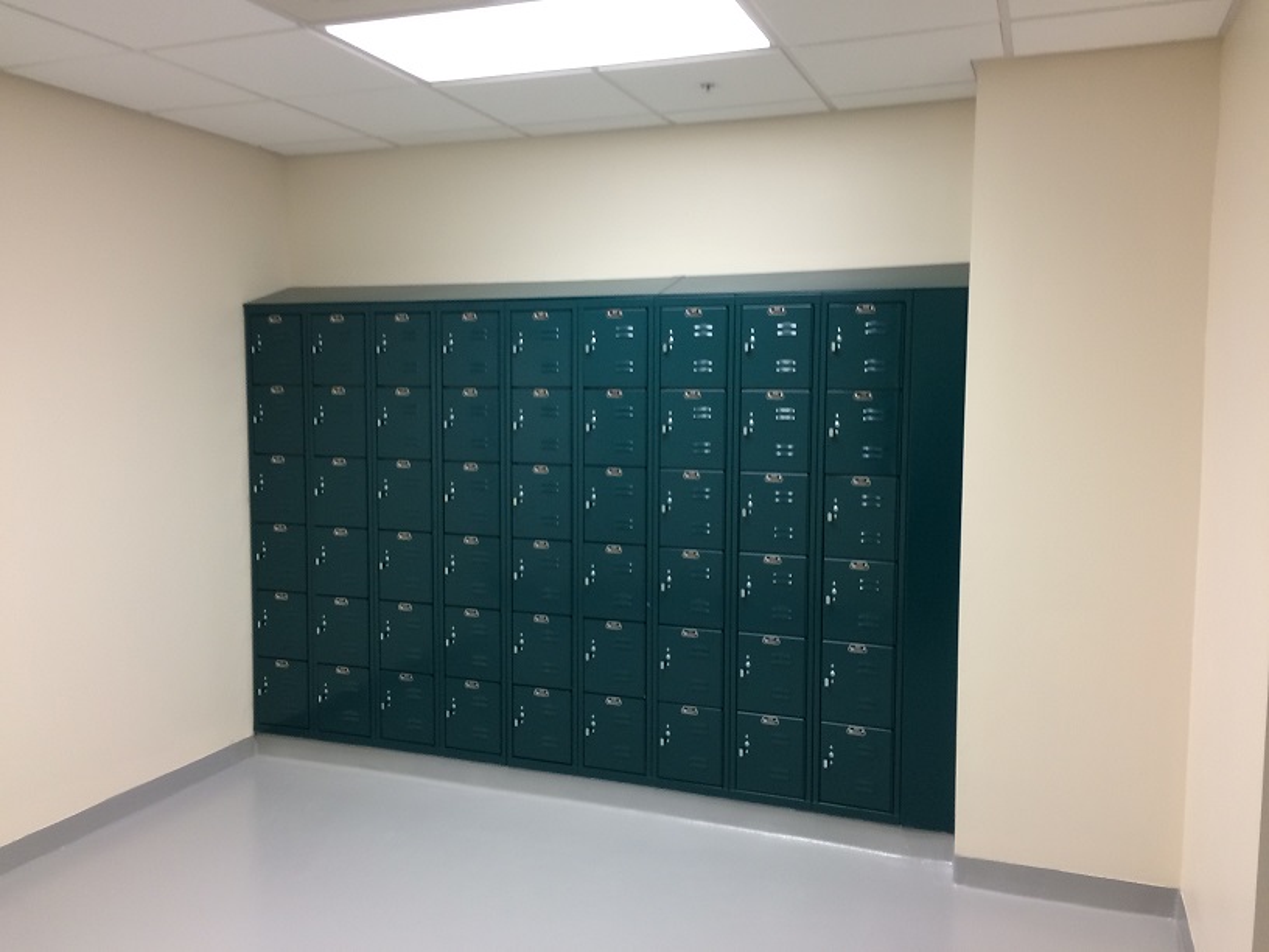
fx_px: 1063
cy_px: 476
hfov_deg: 61.7
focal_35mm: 29
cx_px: 634
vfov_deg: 48.2
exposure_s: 1/30
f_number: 2.2
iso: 80
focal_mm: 4.15
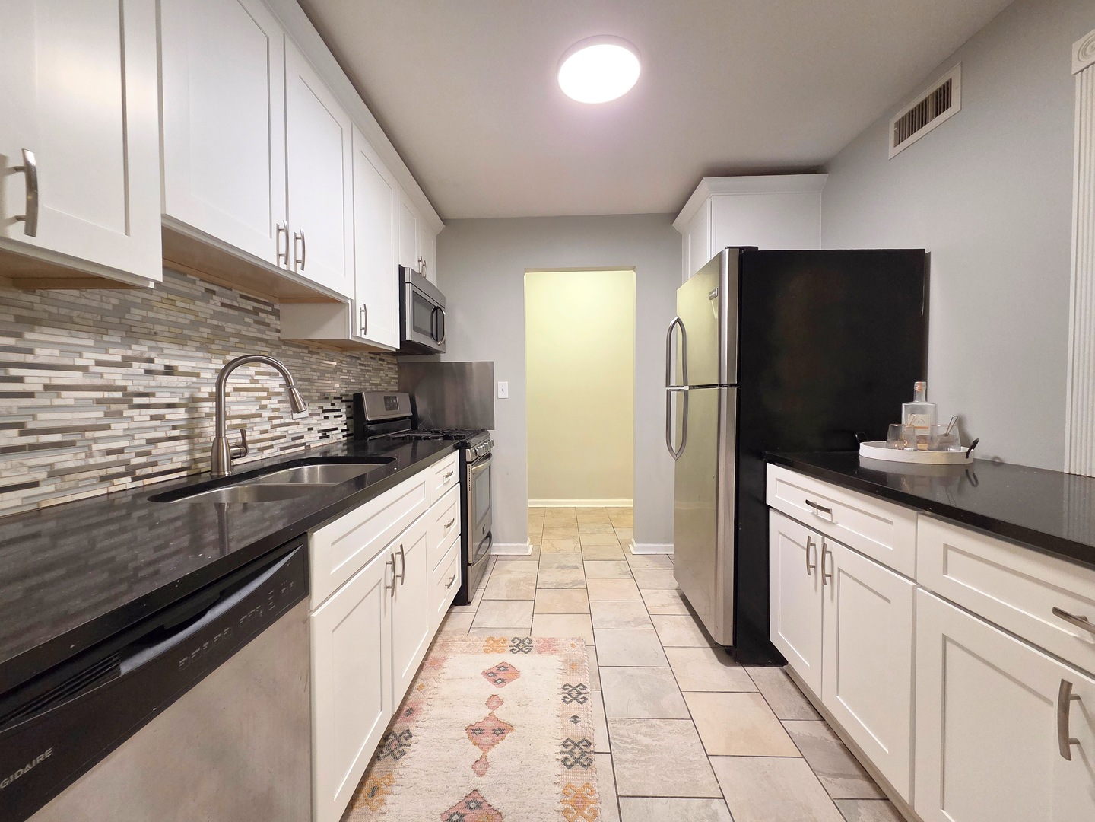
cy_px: 411
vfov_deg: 89.9
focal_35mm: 13
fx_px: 411
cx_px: 548
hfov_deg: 106.2
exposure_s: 1/60
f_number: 2.2
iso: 320
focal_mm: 2.2
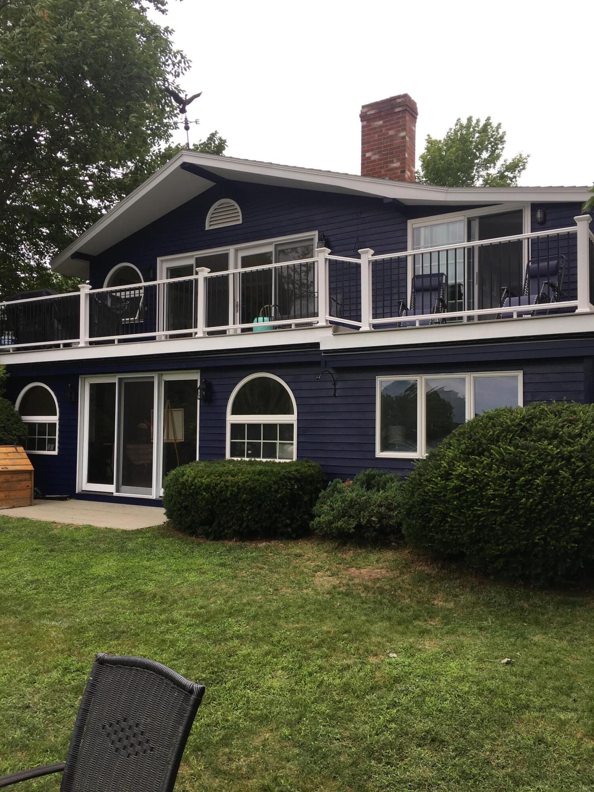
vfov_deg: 61.7
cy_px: 396
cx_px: 297
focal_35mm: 29
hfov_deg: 48.2
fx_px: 664
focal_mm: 4.15
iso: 25
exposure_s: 1/120
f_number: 2.2
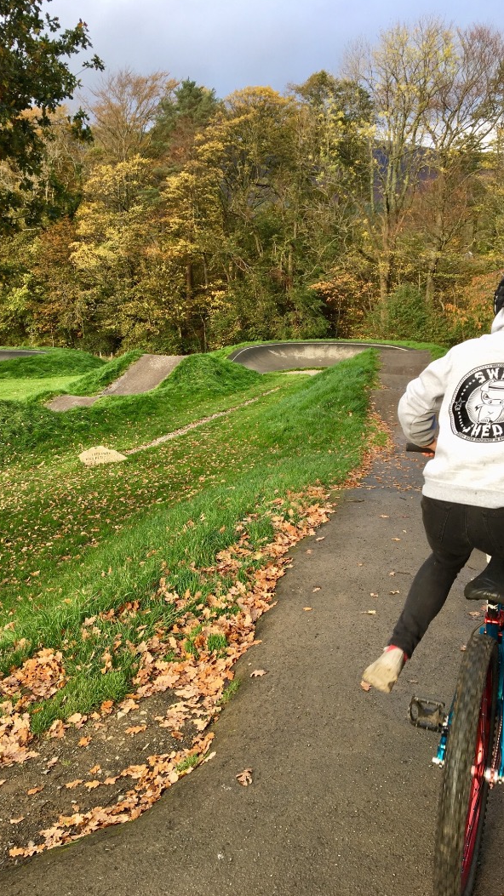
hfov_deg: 36.6
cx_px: 207
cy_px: 448
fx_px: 761
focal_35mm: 32
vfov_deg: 61.0
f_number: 2.2
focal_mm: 4.15
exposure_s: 1/153
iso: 25
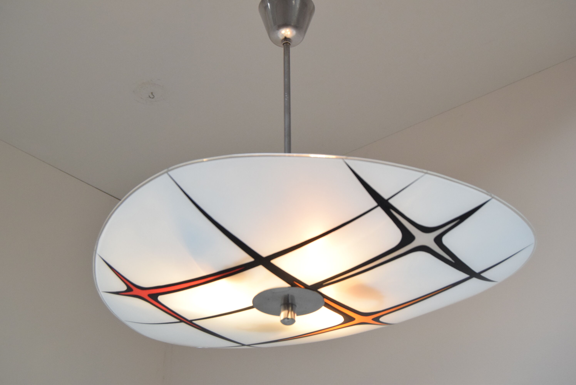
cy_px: 192
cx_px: 288
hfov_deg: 35.0
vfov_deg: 23.8
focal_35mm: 57
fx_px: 913
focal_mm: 38
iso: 1600
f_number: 7.1
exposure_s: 1/200
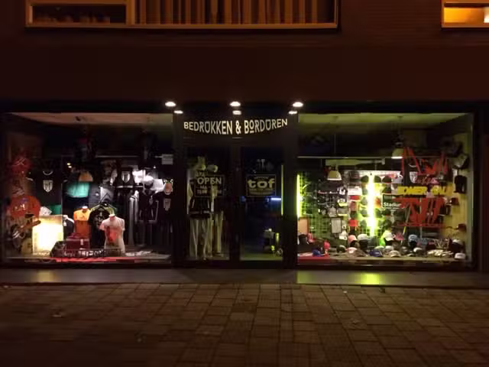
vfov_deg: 48.2
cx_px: 244
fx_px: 410
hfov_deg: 61.7
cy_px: 184
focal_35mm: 29
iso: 400
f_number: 2.2
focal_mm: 4.15
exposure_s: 1/15
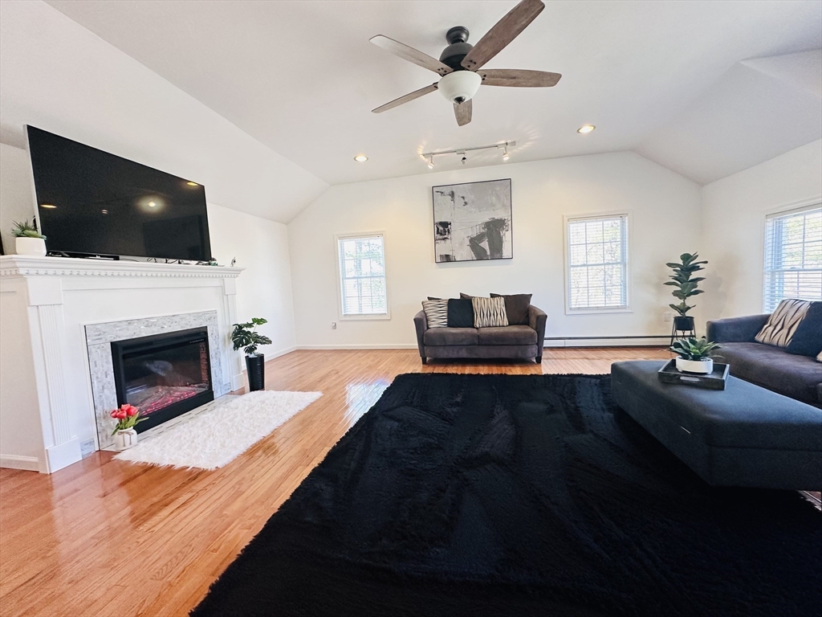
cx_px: 411
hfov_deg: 102.1
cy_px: 308
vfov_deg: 85.7
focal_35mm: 14
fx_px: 332
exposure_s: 1/120
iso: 200
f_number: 2.2
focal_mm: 2.22
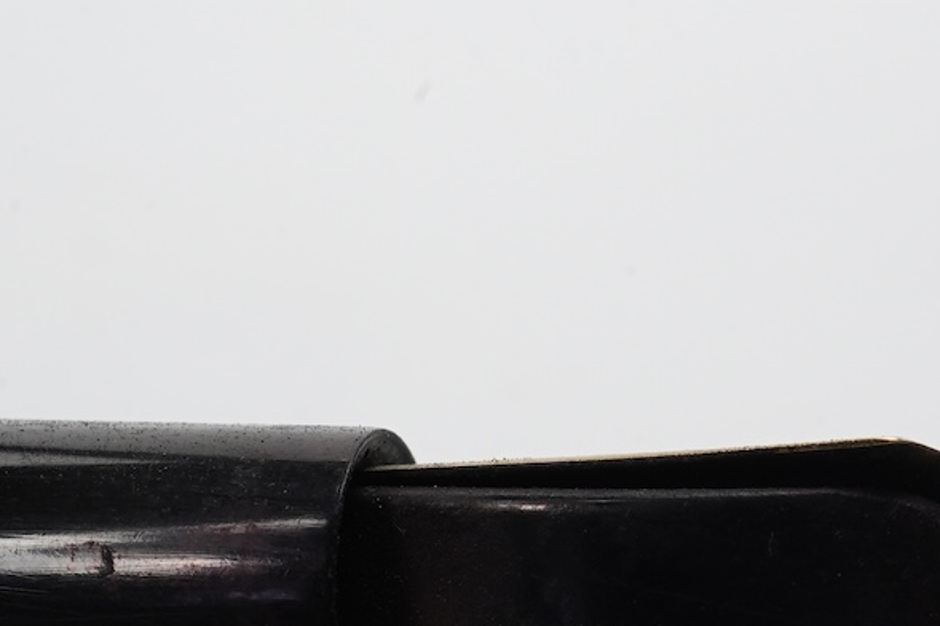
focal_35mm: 86
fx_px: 2244
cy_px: 584
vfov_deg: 15.6
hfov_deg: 23.2
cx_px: 808
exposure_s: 1/100
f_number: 18
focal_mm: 30
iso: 1000
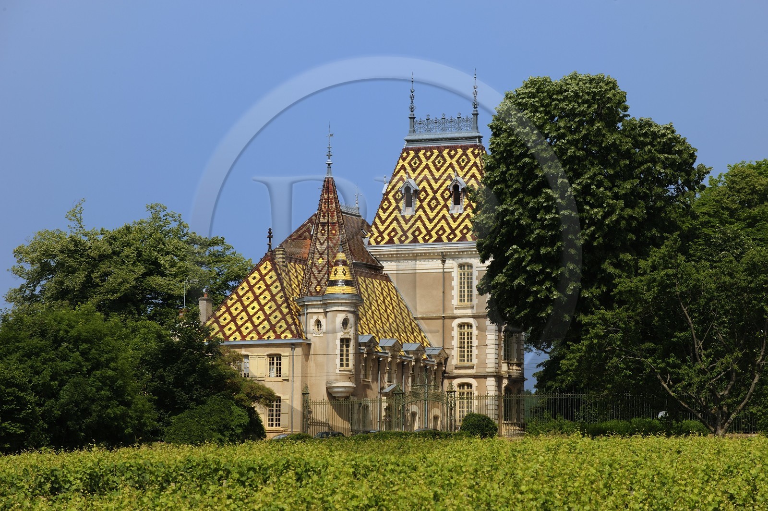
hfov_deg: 10.3
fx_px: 4263
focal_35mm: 200
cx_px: 384
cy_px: 256
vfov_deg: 6.9
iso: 200
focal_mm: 200
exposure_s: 1/320
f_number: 11
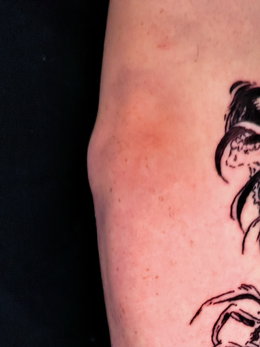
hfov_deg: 21.0
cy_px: 444
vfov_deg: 24.4
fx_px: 701
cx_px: 168
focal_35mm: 70
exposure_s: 1/16.7
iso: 4069
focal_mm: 5.24
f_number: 1.7
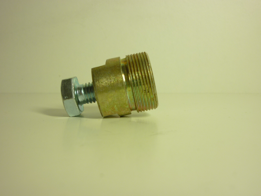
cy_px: 98
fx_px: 279
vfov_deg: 38.7
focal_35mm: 37
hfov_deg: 50.1
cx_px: 130
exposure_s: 1/40
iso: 80
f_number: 2.8
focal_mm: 5.5
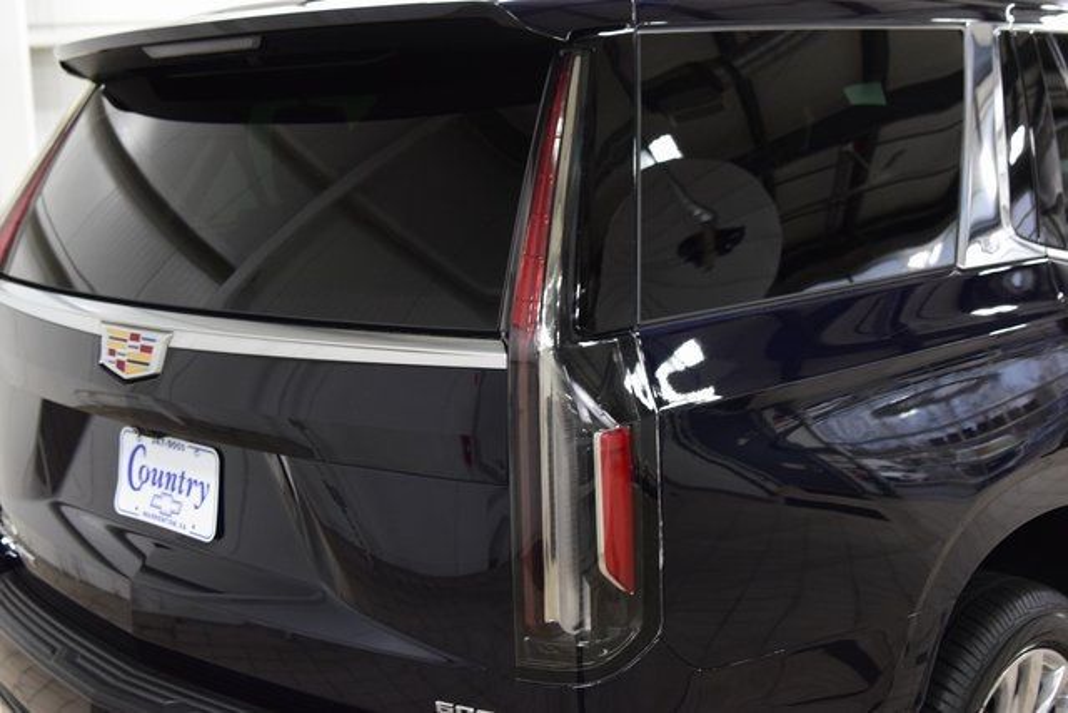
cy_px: 356
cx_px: 534
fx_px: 1424
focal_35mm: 48
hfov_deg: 41.1
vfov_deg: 28.1
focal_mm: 32
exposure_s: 1/60
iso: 1600
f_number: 4
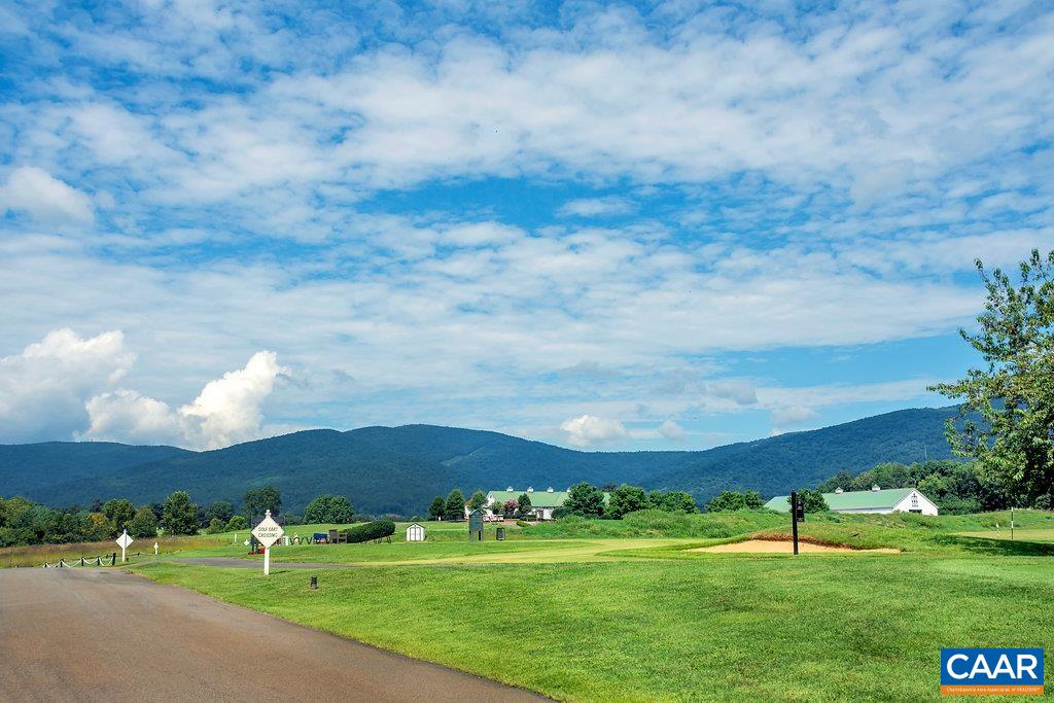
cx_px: 527
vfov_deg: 40.0
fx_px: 966
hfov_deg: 57.2
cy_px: 352
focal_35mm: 33
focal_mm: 22
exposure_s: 1/500
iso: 140
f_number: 8
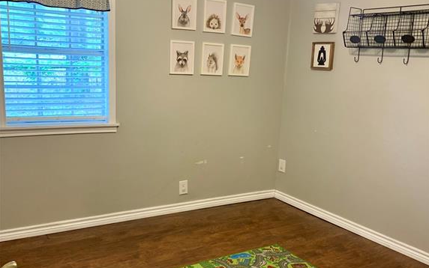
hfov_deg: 52.7
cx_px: 215
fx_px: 433
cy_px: 163
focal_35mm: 37
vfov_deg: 34.3
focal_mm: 4.25
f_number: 1.8
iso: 250
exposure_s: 1/60
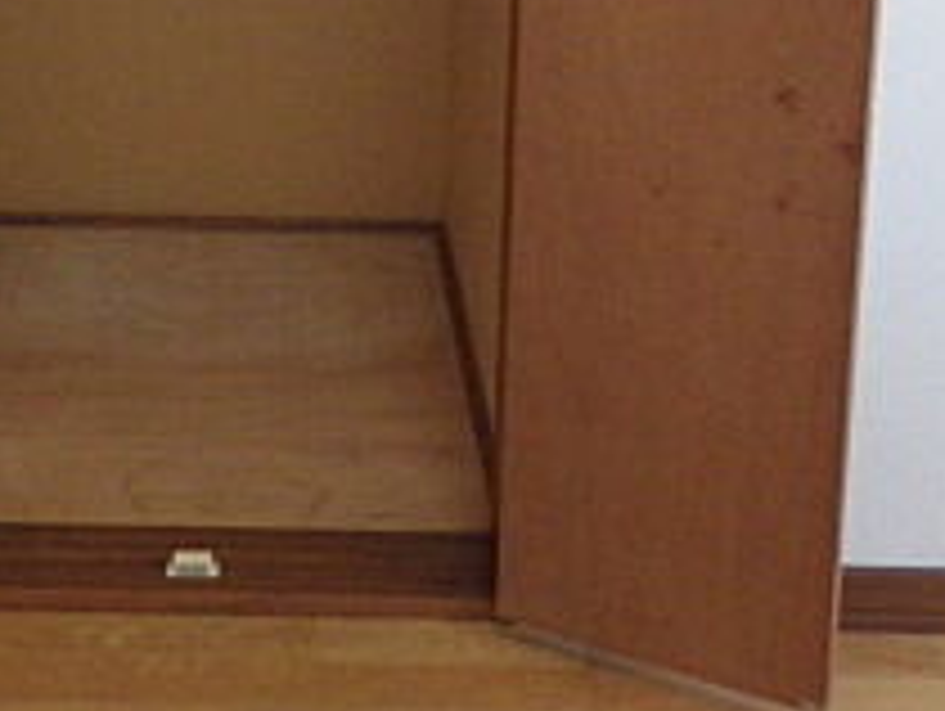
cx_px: 202
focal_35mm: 67
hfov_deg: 28.4
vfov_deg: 19.4
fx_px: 1831
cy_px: -324
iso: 320
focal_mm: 4
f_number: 3.1
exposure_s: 1/100
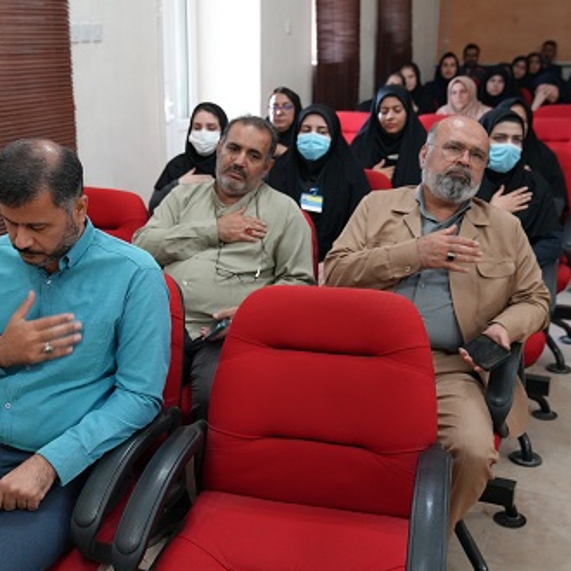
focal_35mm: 47
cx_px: 232
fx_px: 877
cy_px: 291
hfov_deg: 35.9
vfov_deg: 36.1
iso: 4000
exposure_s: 1/160
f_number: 4
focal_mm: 36
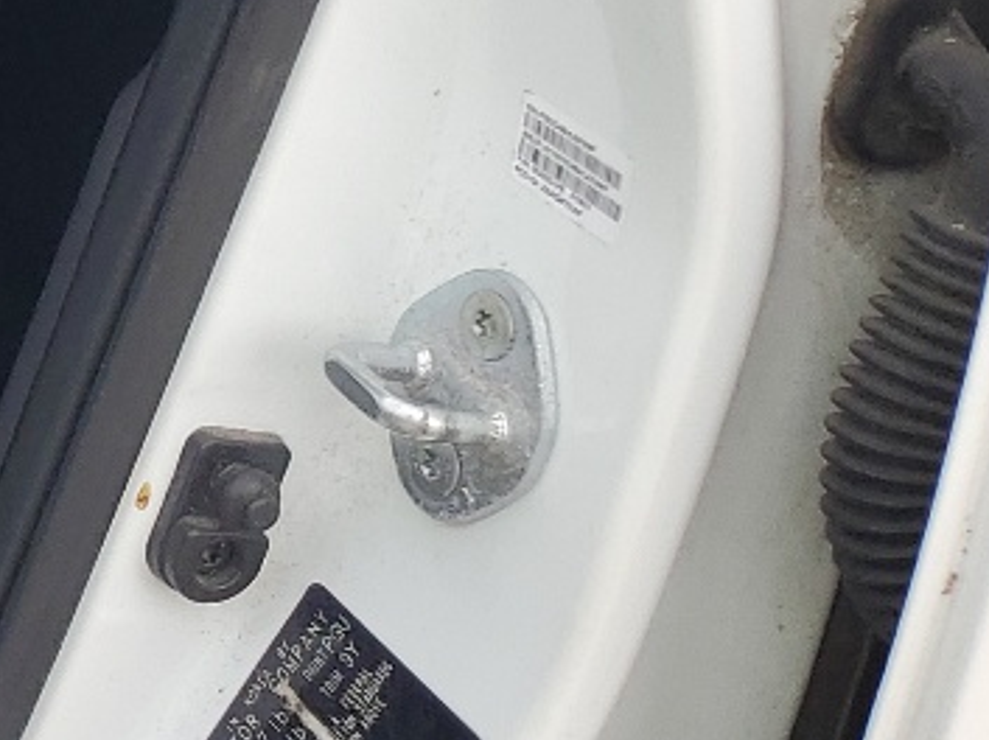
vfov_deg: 11.9
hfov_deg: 13.4
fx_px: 3368
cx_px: -1188
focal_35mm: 118
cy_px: -401
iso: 50
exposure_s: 1/333
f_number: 1.5
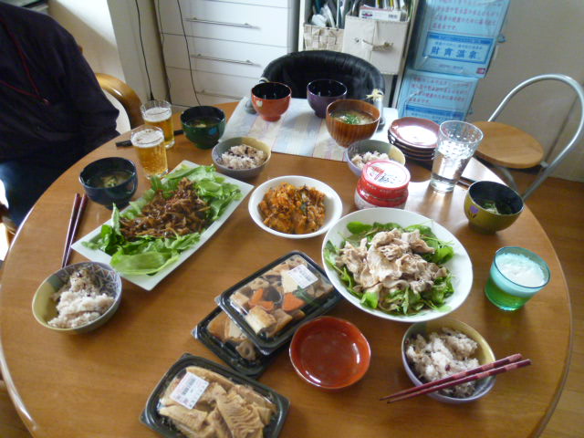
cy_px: 219
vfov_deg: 56.8
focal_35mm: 24
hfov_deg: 71.6
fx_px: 405
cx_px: 292
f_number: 2.2
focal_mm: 4.3
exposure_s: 1/50
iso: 400
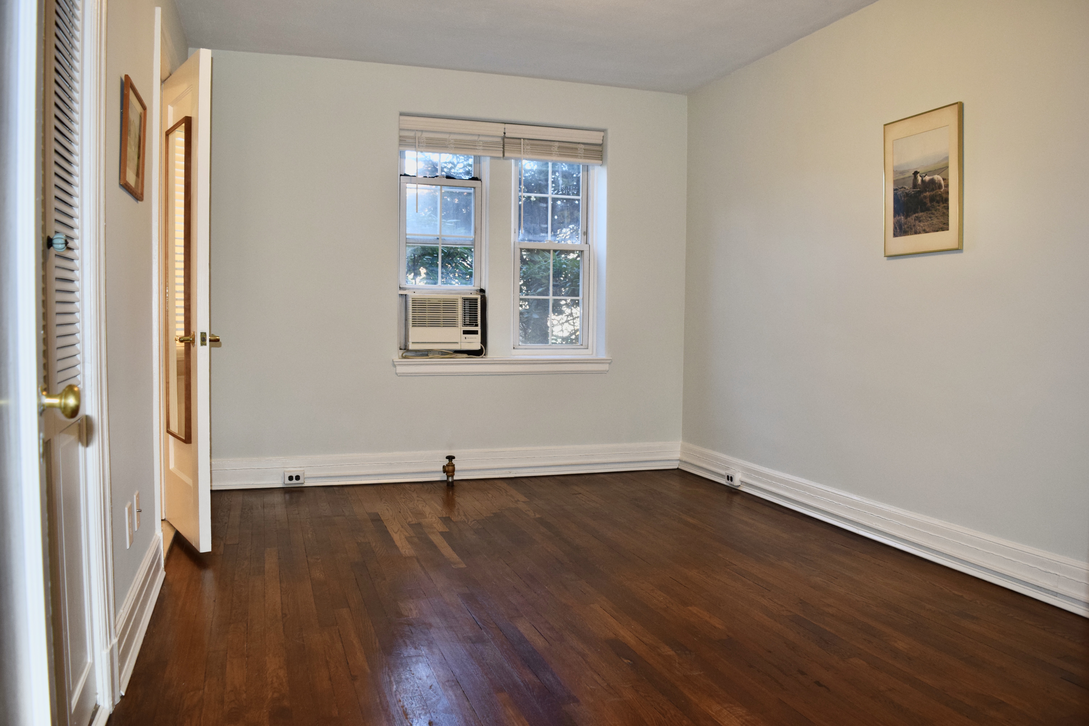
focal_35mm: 27
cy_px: 363
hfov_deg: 67.4
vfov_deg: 47.9
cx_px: 544
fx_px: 817
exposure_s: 1/100
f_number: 5
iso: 800
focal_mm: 18
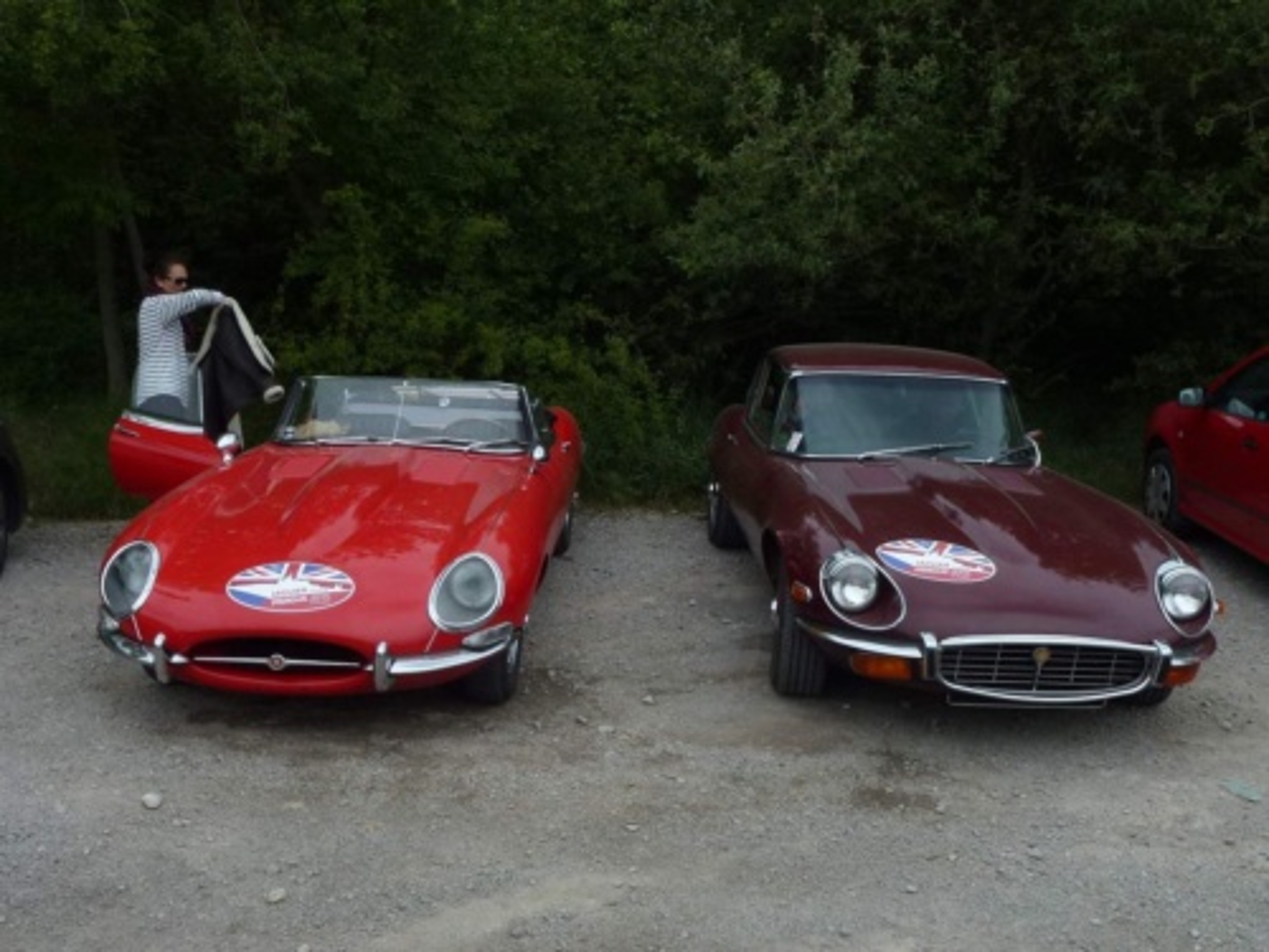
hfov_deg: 51.4
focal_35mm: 36
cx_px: 634
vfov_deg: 39.7
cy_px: 476
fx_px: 1320
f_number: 4
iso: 100
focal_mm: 6.4
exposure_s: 1/800
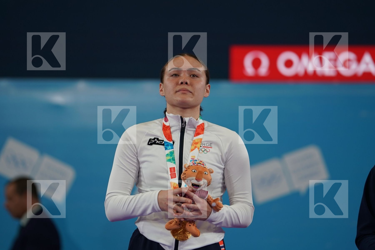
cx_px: 188
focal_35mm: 300
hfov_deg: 6.9
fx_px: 3125
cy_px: 125
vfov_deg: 4.6
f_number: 2.8
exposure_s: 1/250
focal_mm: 200
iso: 200
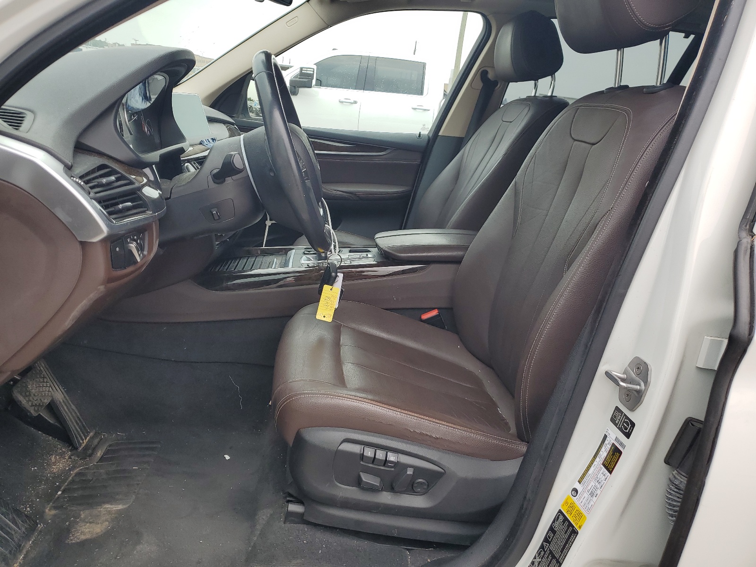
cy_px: 284
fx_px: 568
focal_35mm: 26
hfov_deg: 67.3
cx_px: 378
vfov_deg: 53.1
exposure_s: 1/588
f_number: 1.5
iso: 50
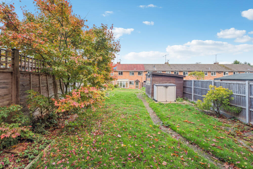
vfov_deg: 73.8
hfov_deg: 96.7
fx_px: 112
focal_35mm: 16
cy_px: 84
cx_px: 126
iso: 100
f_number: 9
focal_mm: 16
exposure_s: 1/60
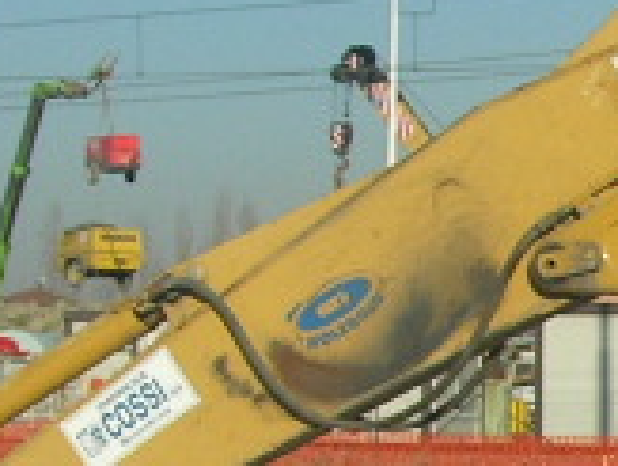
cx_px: 1338
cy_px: 648
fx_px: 4258
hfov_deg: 7.8
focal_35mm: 238
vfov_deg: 6.2
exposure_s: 1/722
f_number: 4.8
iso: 64
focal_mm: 7.8
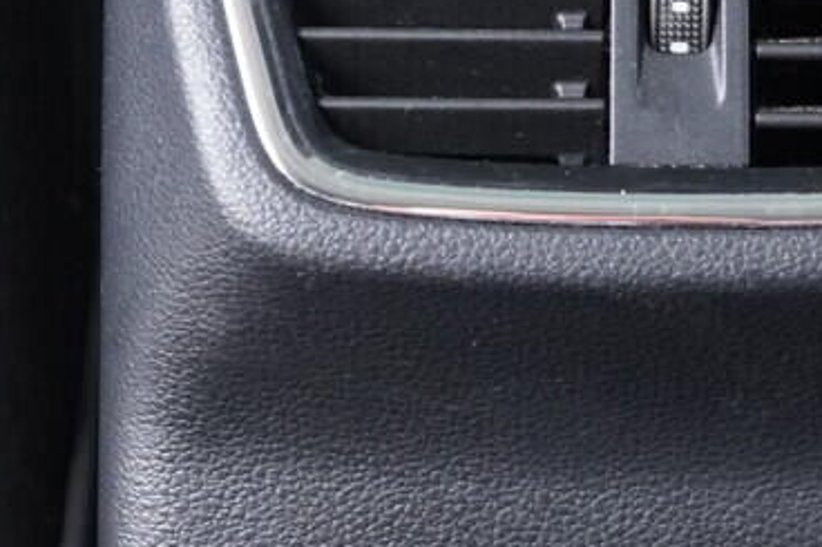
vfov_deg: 9.7
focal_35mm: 141
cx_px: 690
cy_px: 257
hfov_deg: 14.5
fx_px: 3218
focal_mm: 24
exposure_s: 1/40
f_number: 2.8
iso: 1250
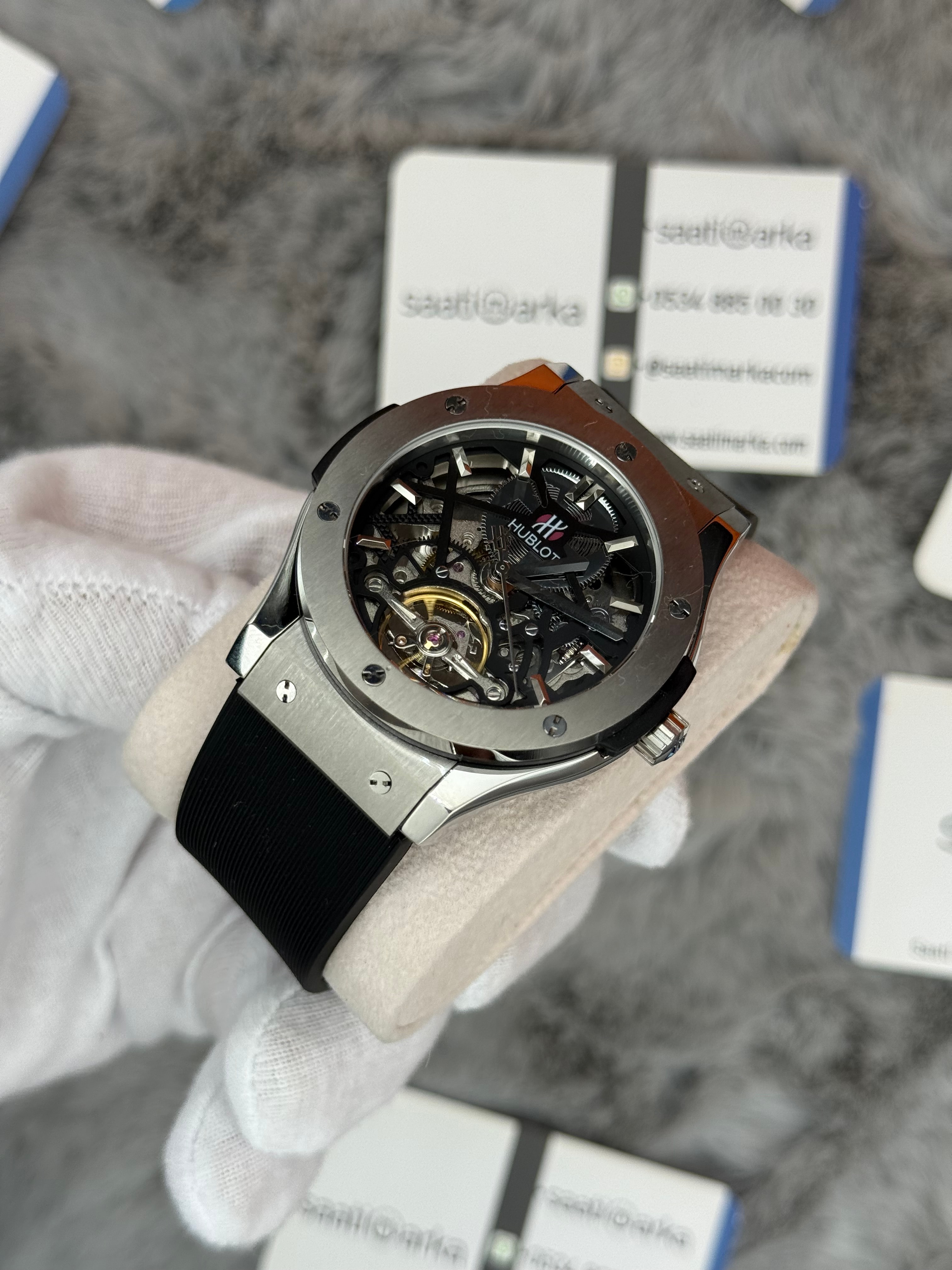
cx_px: 476
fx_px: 1760
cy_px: 635
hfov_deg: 30.3
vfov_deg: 39.7
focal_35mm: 48
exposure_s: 1/802
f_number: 1.78
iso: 64
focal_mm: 6.76
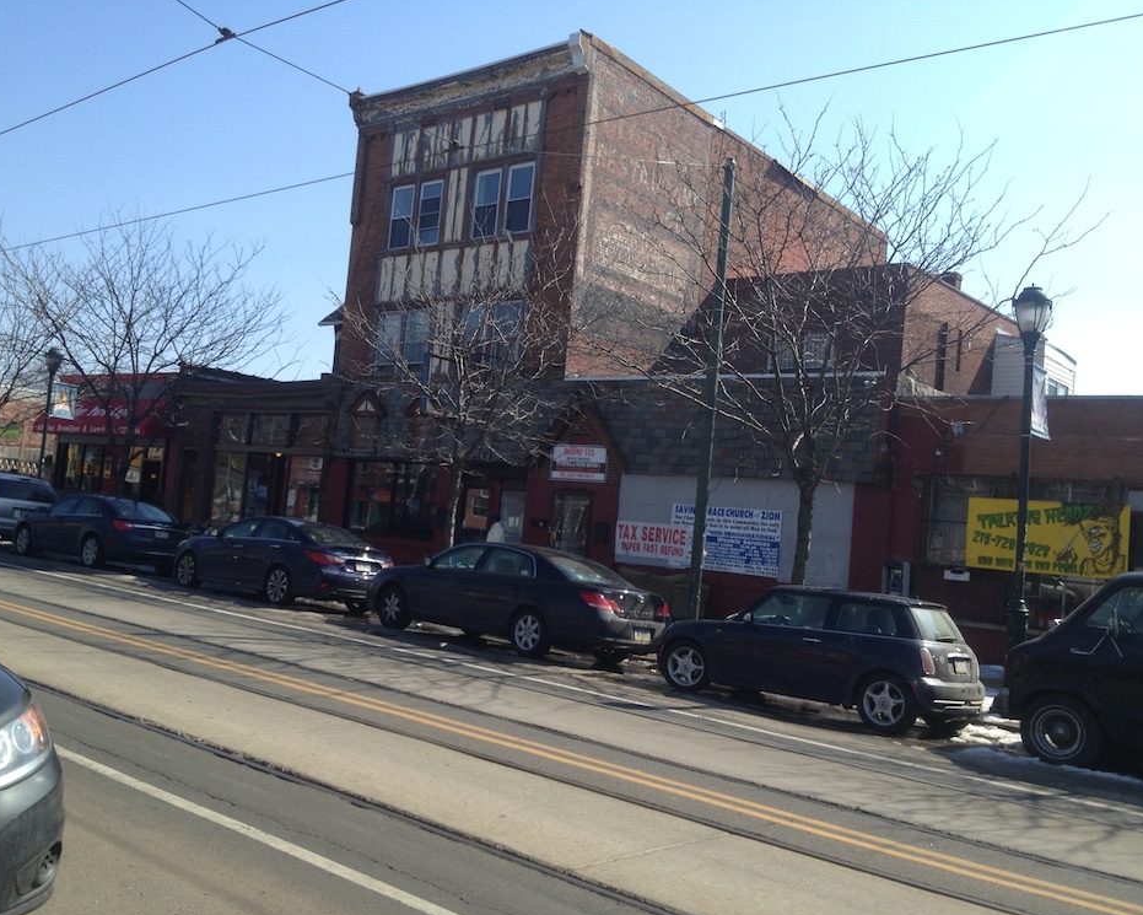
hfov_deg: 49.1
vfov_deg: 40.1
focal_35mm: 37
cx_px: 548
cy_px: 461
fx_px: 1252
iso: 50
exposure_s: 1/1200
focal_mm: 4.28
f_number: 2.4
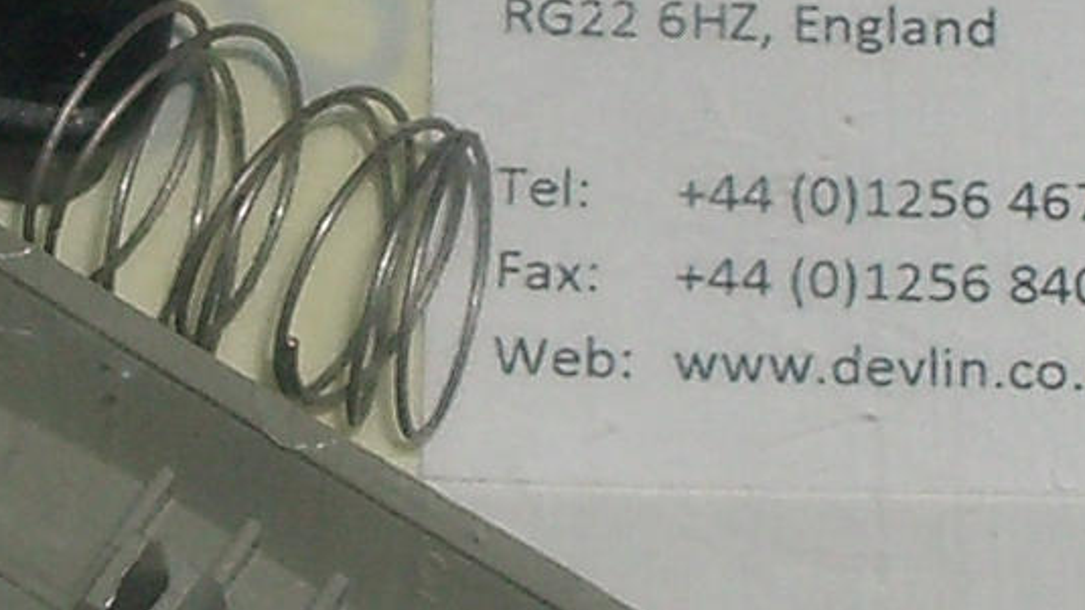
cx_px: 479
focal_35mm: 323
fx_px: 9293
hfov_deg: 6.7
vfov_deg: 3.8
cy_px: 156
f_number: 5.6
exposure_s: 1/60
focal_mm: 10.2
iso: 80
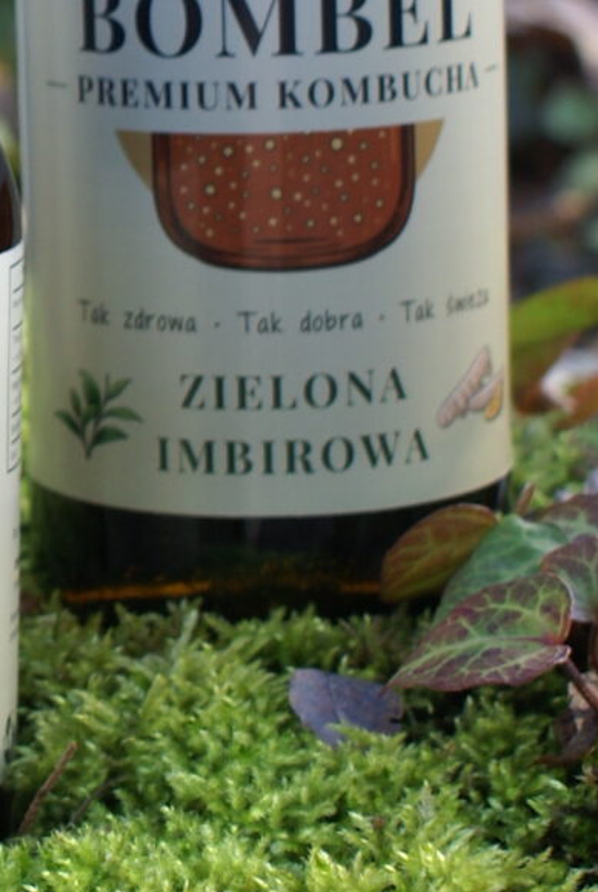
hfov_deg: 7.8
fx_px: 4268
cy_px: 123
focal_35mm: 172
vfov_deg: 11.9
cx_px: -343
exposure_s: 1/40
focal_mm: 26
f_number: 4.5
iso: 100
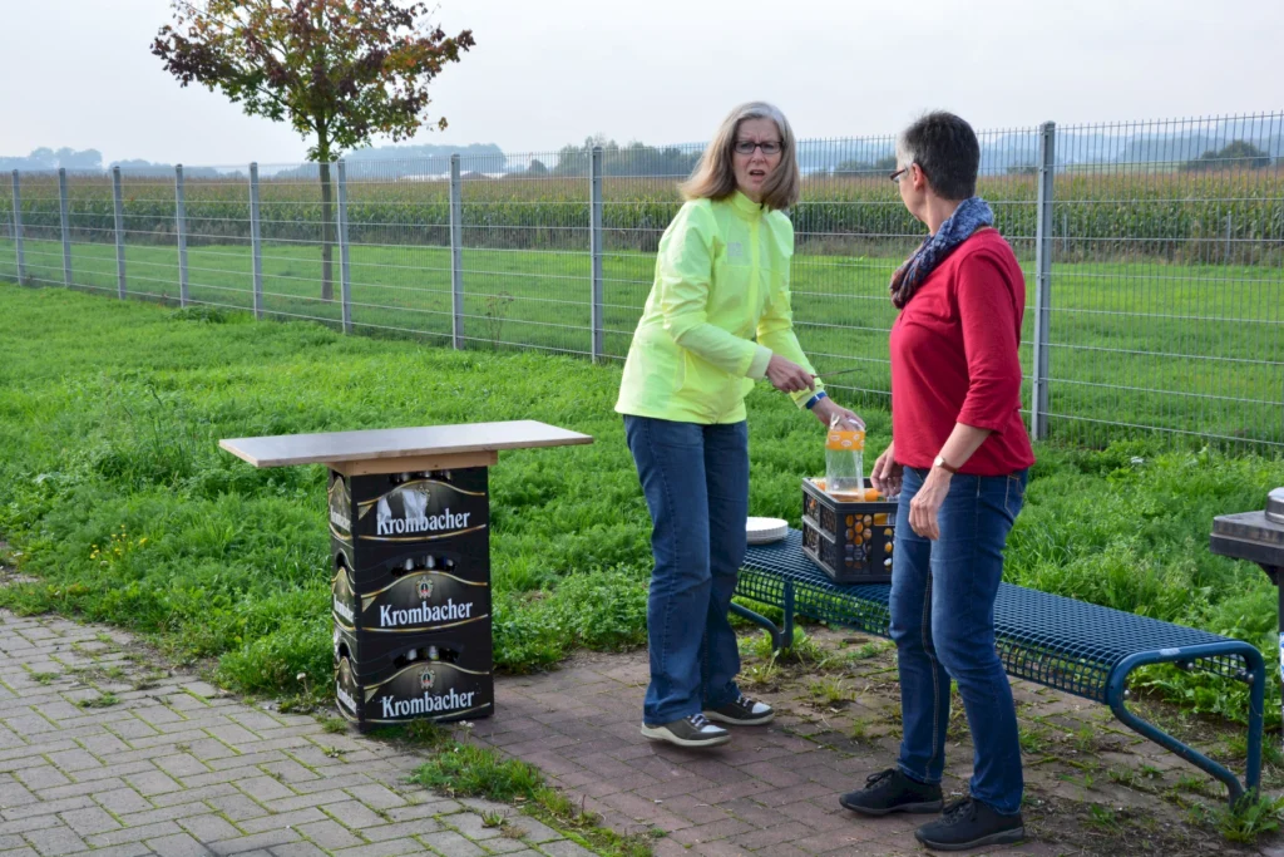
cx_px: 642
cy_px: 428
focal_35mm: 52
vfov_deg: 25.8
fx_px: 1873
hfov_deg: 37.8
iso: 400
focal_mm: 35
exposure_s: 1/200
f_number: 10
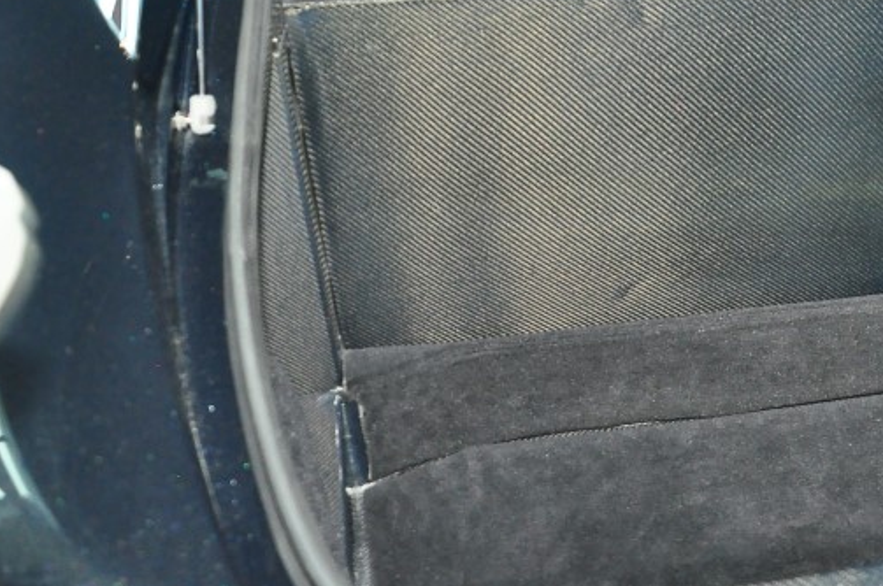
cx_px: 865
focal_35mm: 55
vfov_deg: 24.1
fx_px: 1347
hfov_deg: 33.5
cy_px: 100
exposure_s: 1/25
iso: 1000
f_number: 3.5
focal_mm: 18
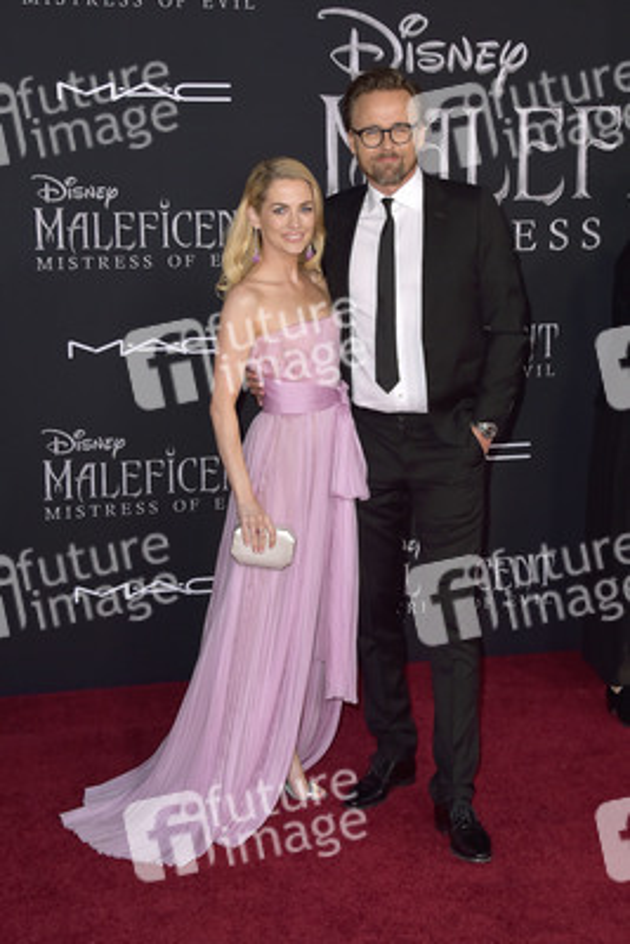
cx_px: 315
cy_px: 472
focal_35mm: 52
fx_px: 1364
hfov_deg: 26.0
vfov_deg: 38.2
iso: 500
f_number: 7.1
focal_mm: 52
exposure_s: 1/250
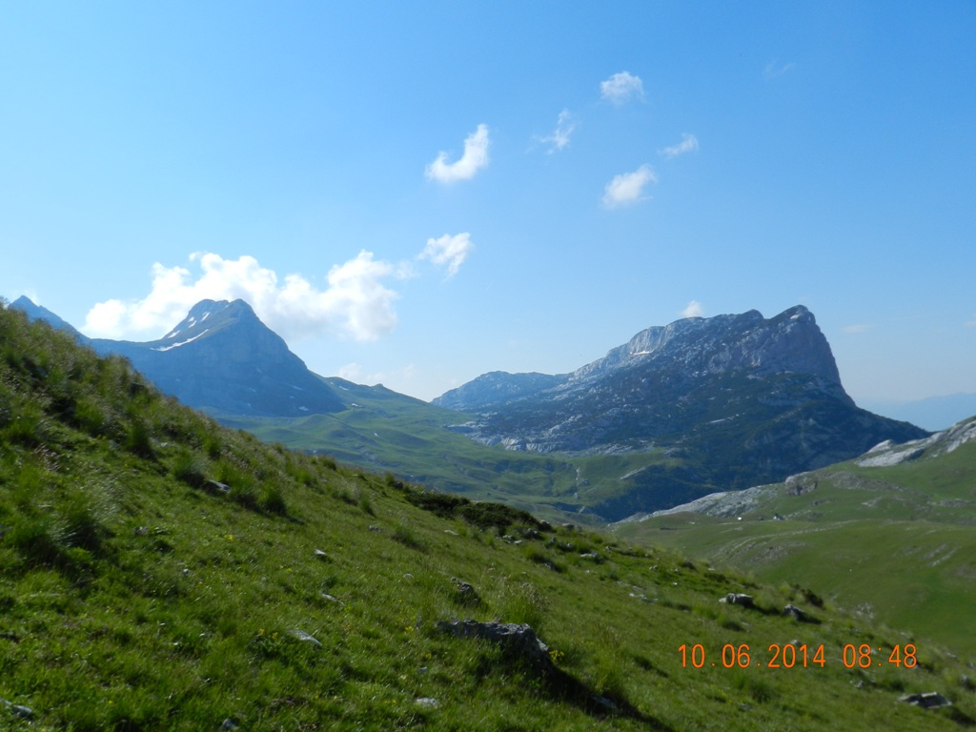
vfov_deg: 44.2
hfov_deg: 56.8
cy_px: 366
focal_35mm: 32
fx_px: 902
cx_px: 488
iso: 160
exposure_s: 1/1250
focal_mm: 5.6
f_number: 4.5
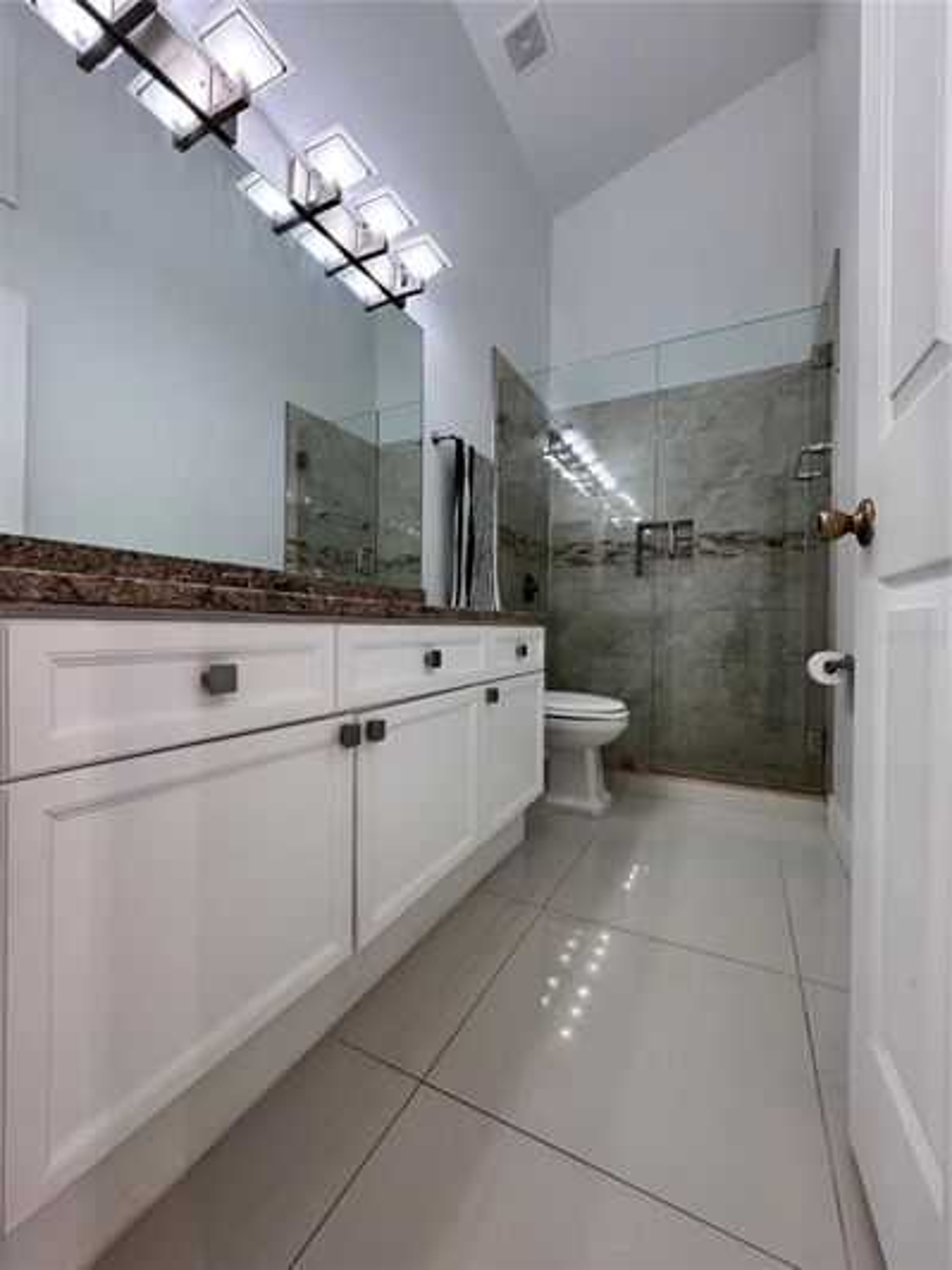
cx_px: 476
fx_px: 513
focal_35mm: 14
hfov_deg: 85.7
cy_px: 635
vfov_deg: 102.1
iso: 160
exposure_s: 1/60
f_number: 2.2
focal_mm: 2.22
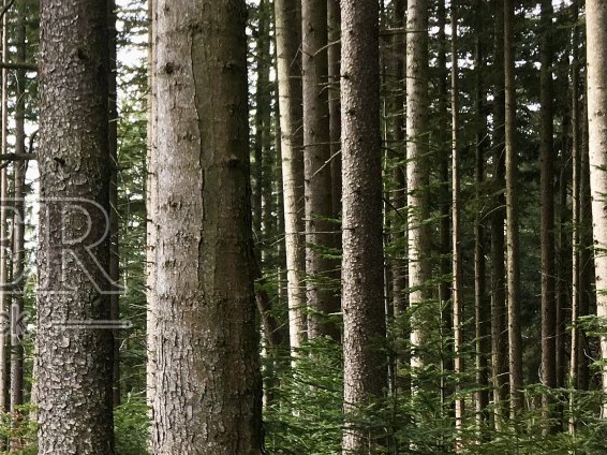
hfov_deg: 22.6
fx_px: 1437
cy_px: 271
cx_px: -49
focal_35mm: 82
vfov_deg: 18.0
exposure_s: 1/100
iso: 32
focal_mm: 4.15
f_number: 2.2
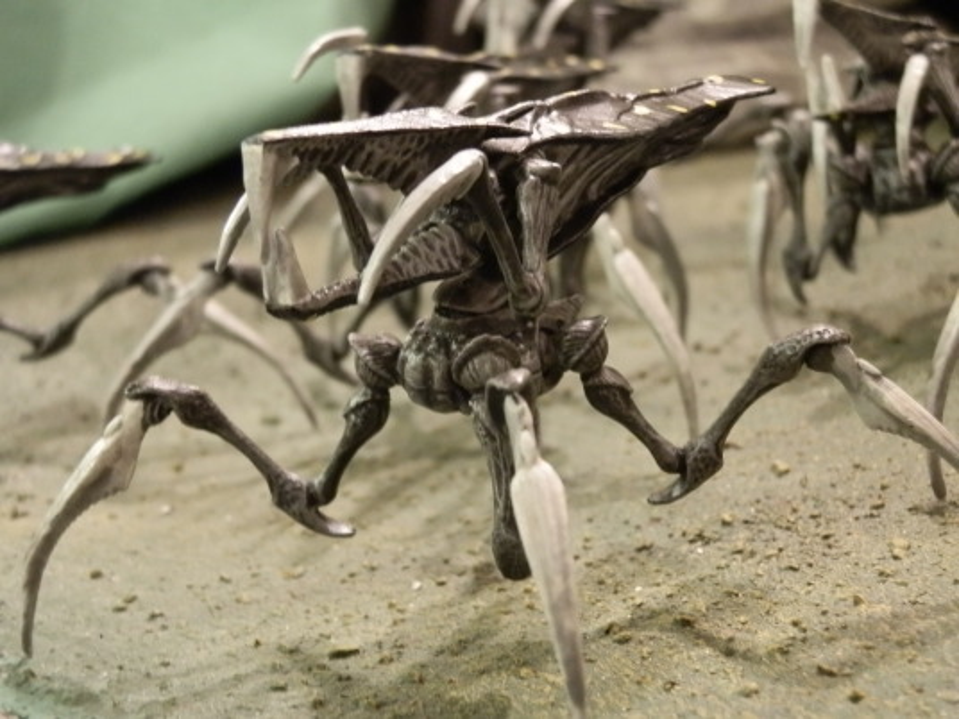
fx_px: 1690
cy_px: 360
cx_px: 480
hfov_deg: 31.7
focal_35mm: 61
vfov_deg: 24.0
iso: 400
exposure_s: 1/8
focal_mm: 10.99
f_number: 3.7
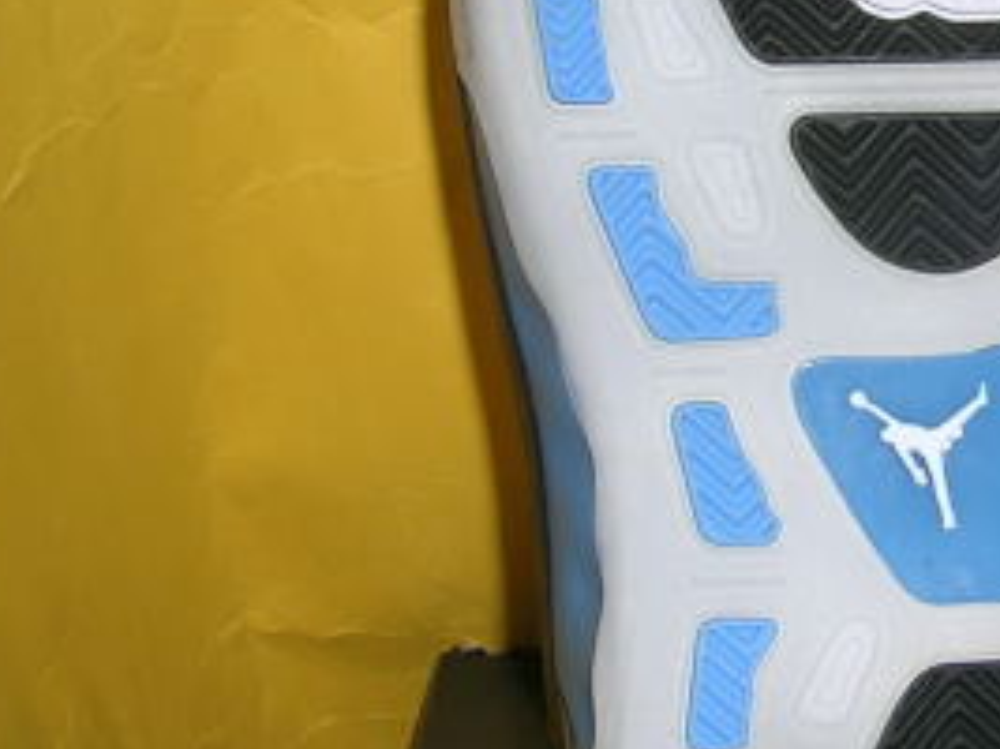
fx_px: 2426
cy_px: 307
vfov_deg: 17.5
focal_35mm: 84
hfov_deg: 21.8
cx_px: 1146
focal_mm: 5.4
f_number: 4.8
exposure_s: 1/60.1
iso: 50
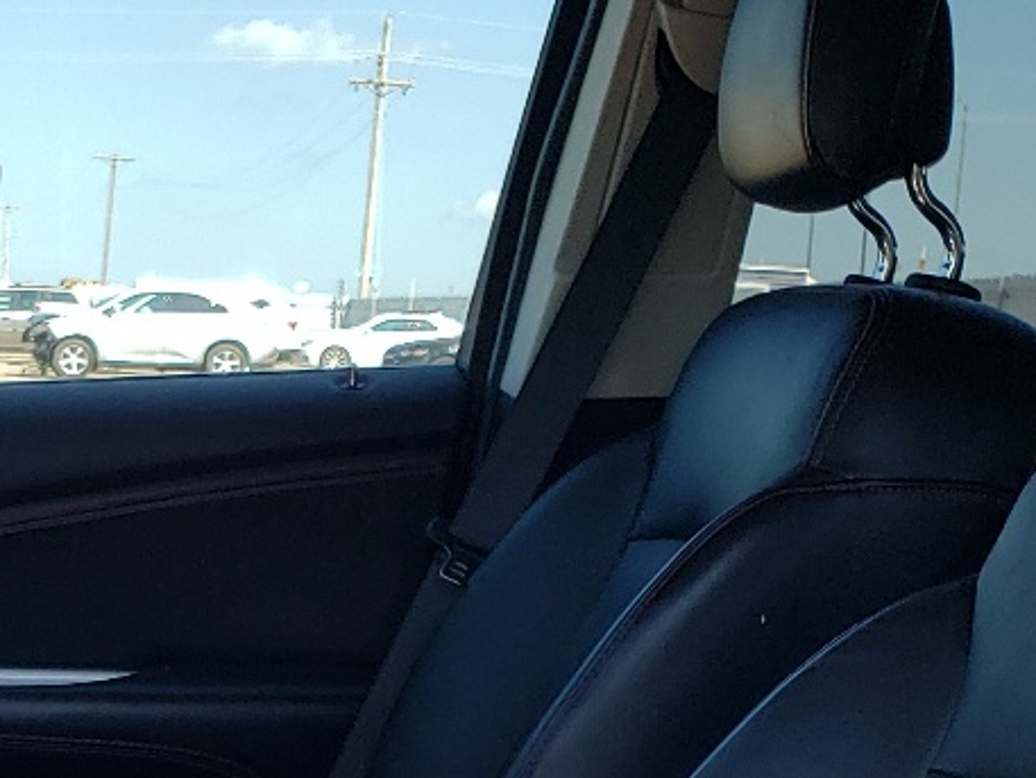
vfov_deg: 15.5
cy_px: 978
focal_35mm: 91
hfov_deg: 20.7
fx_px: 2724
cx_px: -27
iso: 50
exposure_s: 1/1000
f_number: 1.5
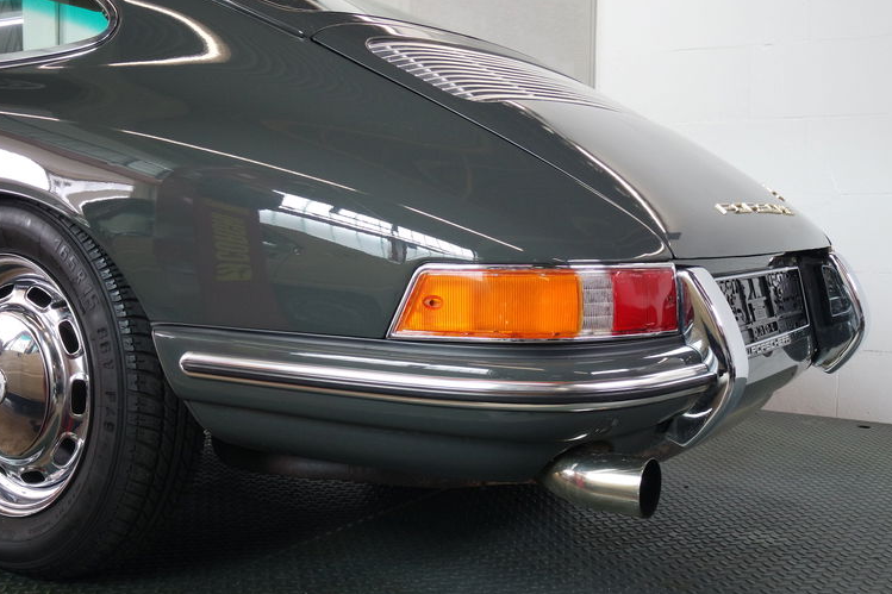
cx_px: 441
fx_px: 1016
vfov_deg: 32.6
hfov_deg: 47.4
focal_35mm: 41
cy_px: 292
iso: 800
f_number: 4
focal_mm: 15
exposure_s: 1/50
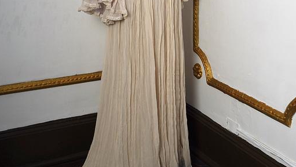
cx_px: 152
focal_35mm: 59
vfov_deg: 19.8
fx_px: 463
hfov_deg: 35.4
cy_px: 2
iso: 500
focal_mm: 36
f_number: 5
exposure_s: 1/125
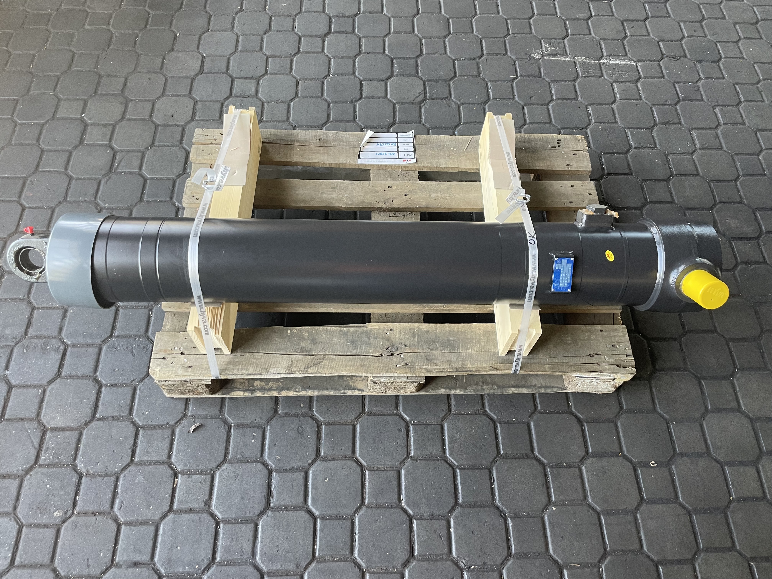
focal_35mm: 26
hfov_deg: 67.3
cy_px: 290
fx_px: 580
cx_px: 386
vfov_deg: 53.1
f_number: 1.6
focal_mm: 4.2
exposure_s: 1/60
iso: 160
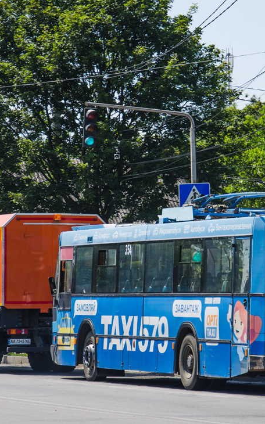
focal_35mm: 196
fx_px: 2263
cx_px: 205
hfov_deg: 6.7
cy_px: 212
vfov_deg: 10.7
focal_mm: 85
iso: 100
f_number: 5.6
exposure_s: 1/400
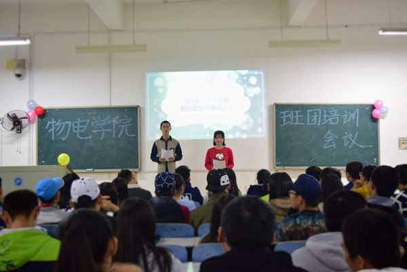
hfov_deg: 46.4
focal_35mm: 42
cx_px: 204
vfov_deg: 31.9
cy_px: 136
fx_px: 475
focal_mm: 28
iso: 800
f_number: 4.5
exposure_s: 1/13
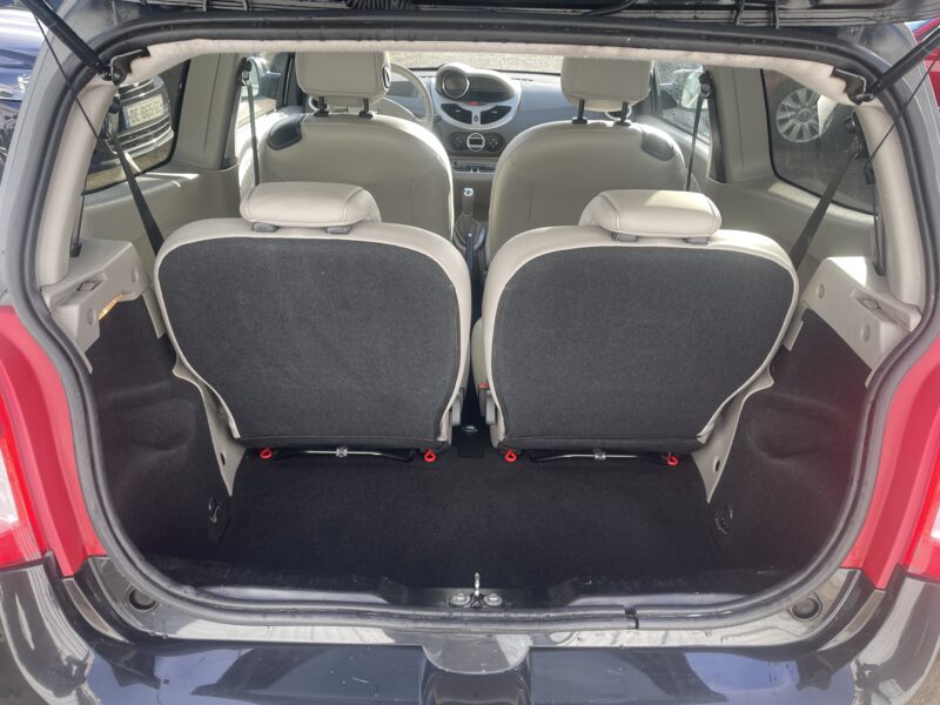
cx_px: 470
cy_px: 352
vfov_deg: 53.1
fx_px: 706
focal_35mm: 26
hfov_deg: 67.3
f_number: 1.6
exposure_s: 1/121
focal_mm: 5.1
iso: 40
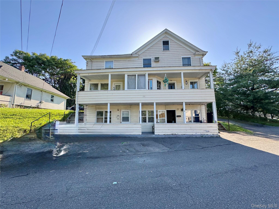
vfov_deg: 85.7
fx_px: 113
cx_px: 140
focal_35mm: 14
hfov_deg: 102.1
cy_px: 104
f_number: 2.2
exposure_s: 1/288
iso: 40
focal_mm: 2.22
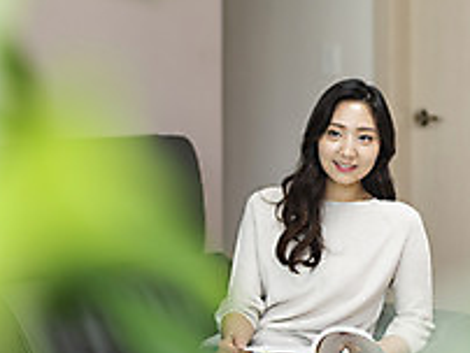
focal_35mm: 95
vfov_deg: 15.5
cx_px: 264
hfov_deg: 20.6
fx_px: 1291
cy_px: 91
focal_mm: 50
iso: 640
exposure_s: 1/500
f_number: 1.8
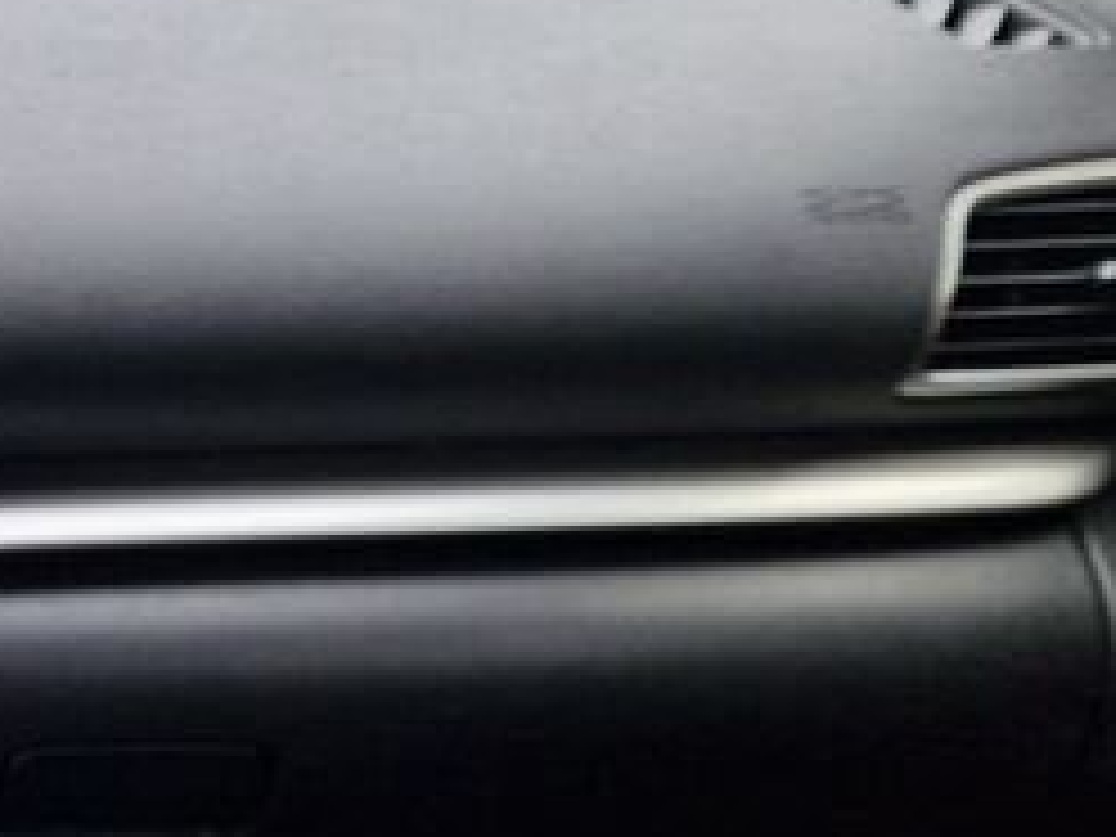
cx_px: -824
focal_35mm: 95
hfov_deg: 17.3
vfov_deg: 15.5
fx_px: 3063
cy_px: 580
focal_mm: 5.4
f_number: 1.8
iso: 50
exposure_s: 1/180
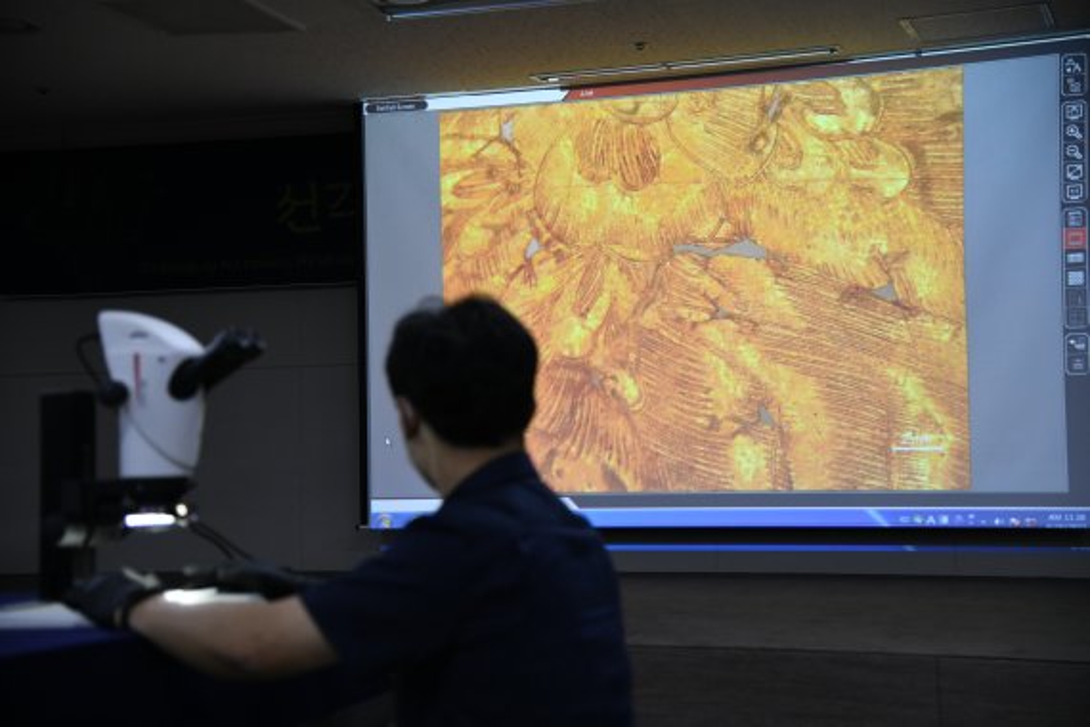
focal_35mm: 62
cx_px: 545
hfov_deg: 32.4
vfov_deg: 21.9
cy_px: 364
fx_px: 1877
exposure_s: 1/200
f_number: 4
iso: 2000
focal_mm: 62
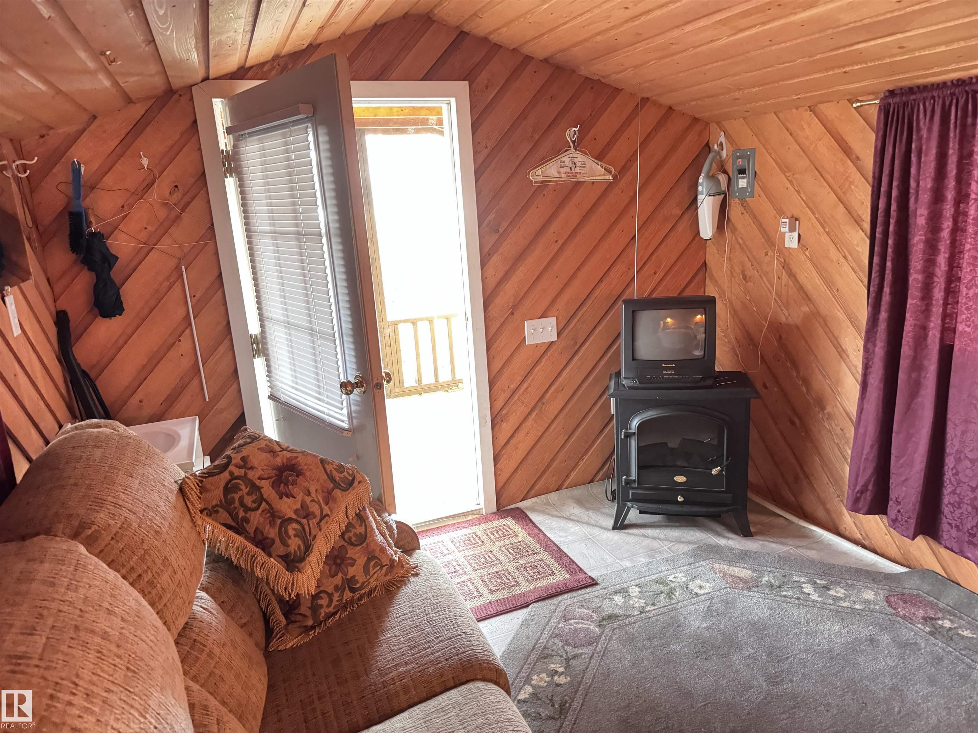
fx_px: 678
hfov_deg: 71.6
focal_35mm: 24
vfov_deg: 56.8
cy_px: 366
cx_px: 489
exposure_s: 1/24
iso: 3200
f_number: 1.78
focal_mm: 6.76
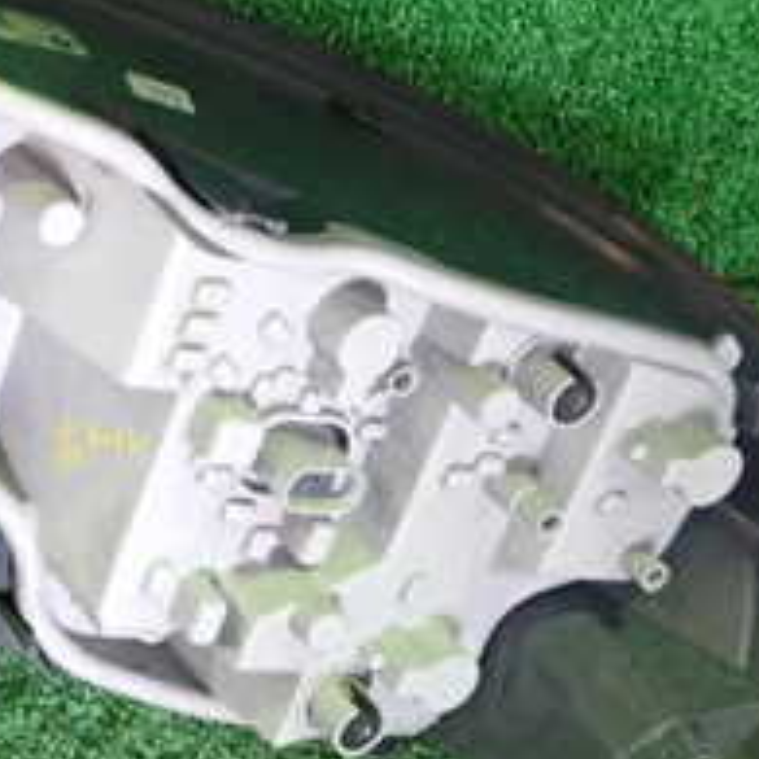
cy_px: 276
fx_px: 2158
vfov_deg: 19.9
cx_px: 54
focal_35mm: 87
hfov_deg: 19.5
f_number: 2.4
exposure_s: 1/30
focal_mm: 5.79
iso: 640
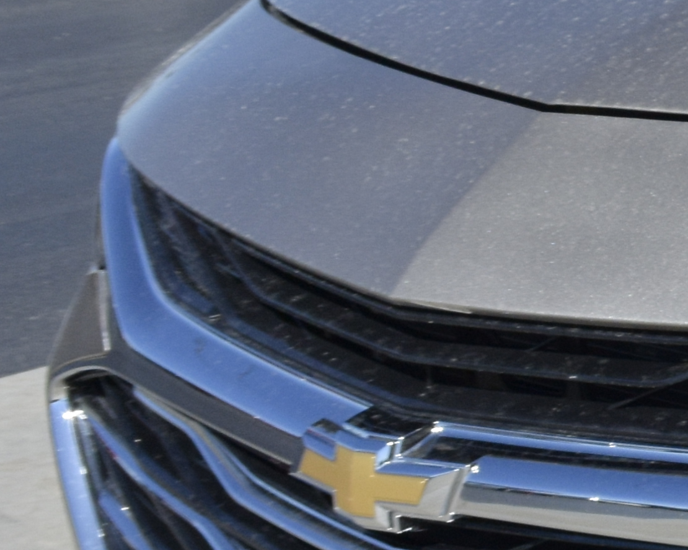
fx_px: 2973
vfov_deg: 10.6
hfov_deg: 11.4
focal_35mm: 146
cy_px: 274
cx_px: 1522
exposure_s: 1/640
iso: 160
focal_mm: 12.3
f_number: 6.3
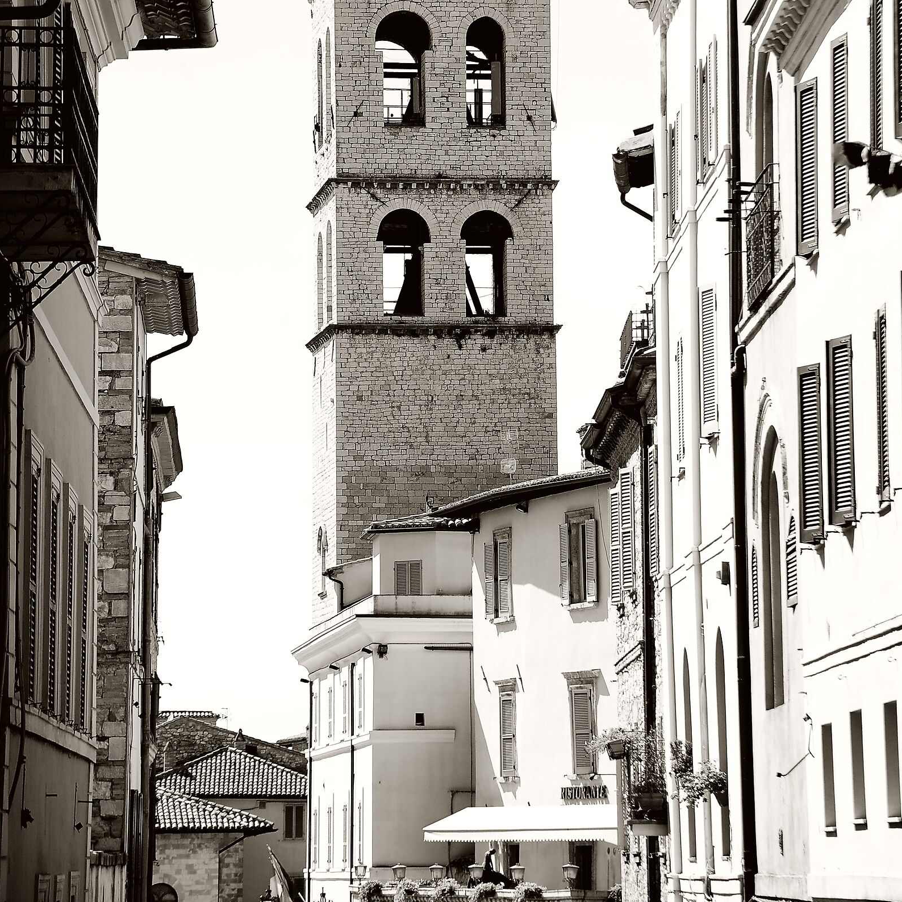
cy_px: 244
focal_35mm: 154
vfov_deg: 11.3
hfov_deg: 11.3
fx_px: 4540
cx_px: 452
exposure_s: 1/800
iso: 640
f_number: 9
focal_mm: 120
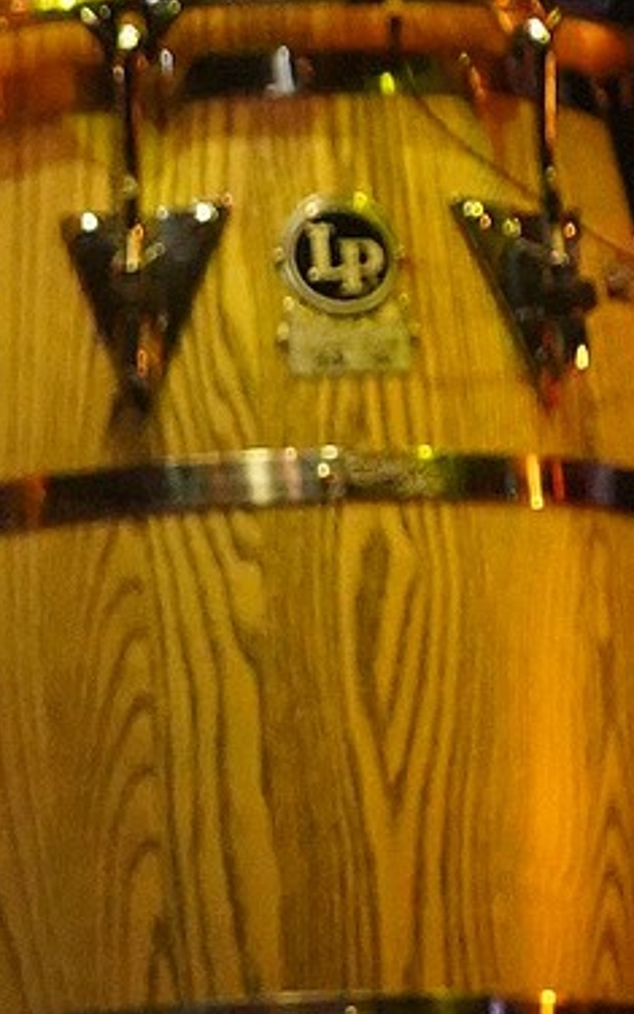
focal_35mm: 1177
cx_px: -902
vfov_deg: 1.8
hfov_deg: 1.1
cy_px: 1543
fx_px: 32539
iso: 12800
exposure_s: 1/320
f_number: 8
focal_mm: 212
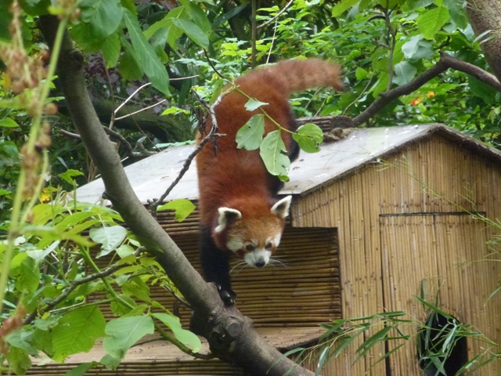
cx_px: 250
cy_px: 188
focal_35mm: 214
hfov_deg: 9.2
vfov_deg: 6.9
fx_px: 3097
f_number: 5.5
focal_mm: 38.3
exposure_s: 1/100
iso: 800
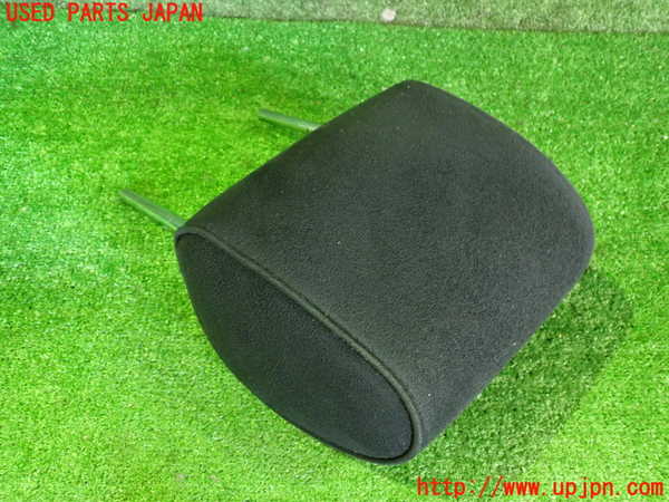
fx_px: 580
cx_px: 334
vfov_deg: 46.8
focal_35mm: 30
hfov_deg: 60.0
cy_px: 251
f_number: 2.3
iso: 800
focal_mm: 5.4
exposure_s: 1/15
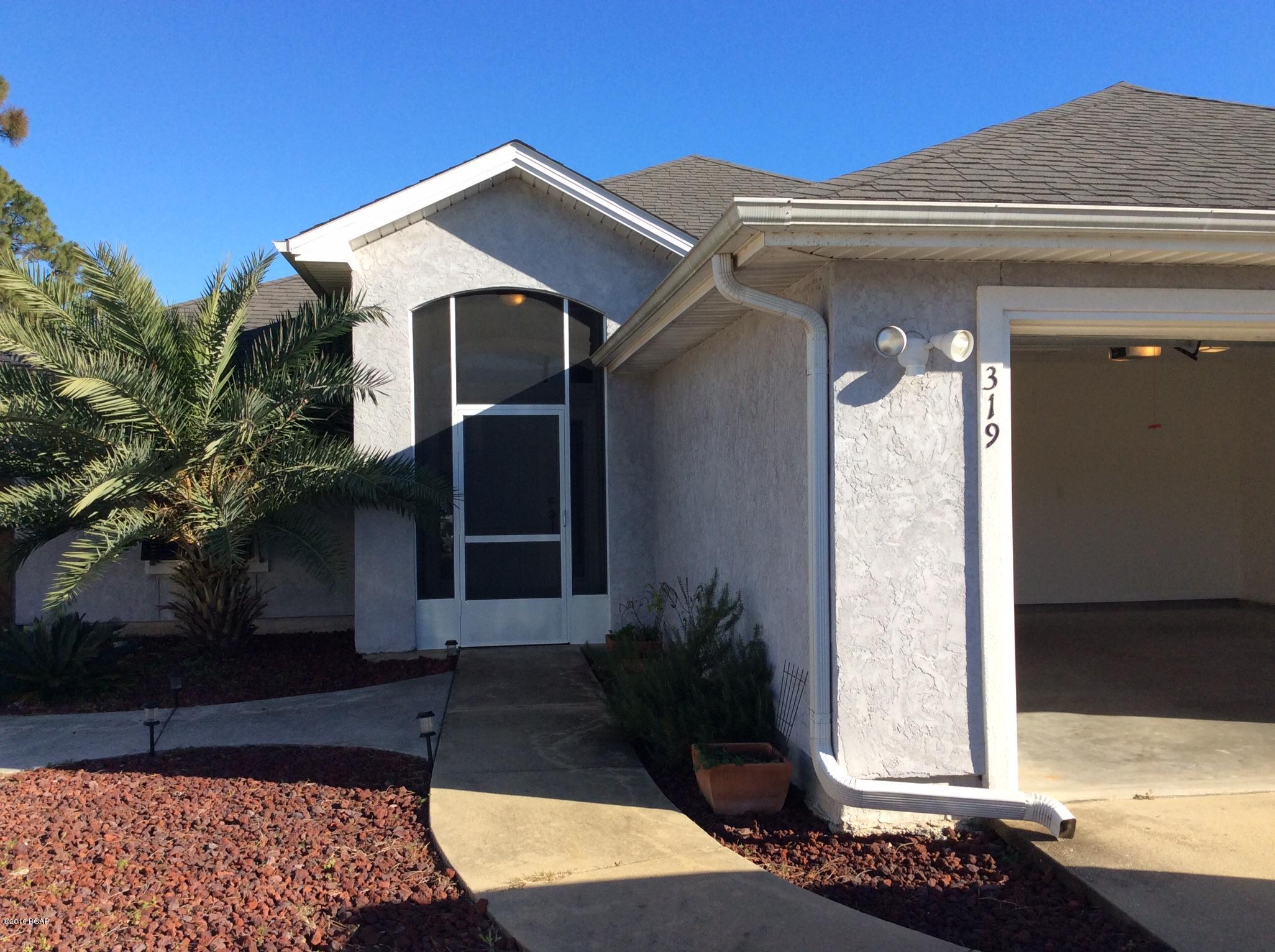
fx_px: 1177
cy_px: 476
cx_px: 638
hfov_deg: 56.9
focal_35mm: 32
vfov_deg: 44.0
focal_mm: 3.3
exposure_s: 1/986
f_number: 2.4
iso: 32
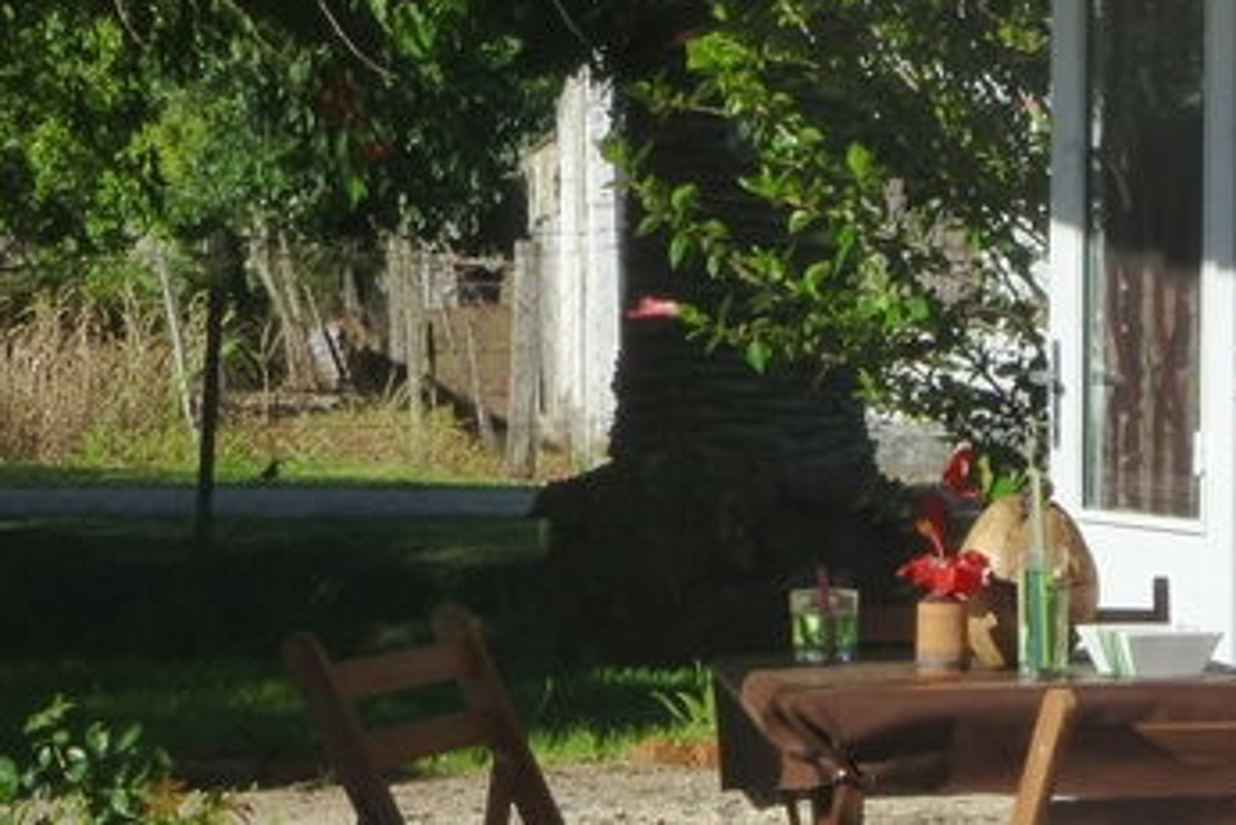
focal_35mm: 190
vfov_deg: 7.2
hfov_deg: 10.7
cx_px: 1172
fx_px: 6526
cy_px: 761
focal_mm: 14.2
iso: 200
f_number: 5.1
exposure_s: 1/640
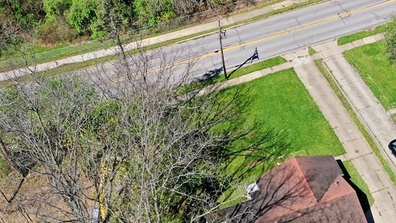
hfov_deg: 38.3
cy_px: 199
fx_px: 556
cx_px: 292
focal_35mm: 53
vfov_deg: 22.1
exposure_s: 1/400
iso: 100
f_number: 5.6
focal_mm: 10.26
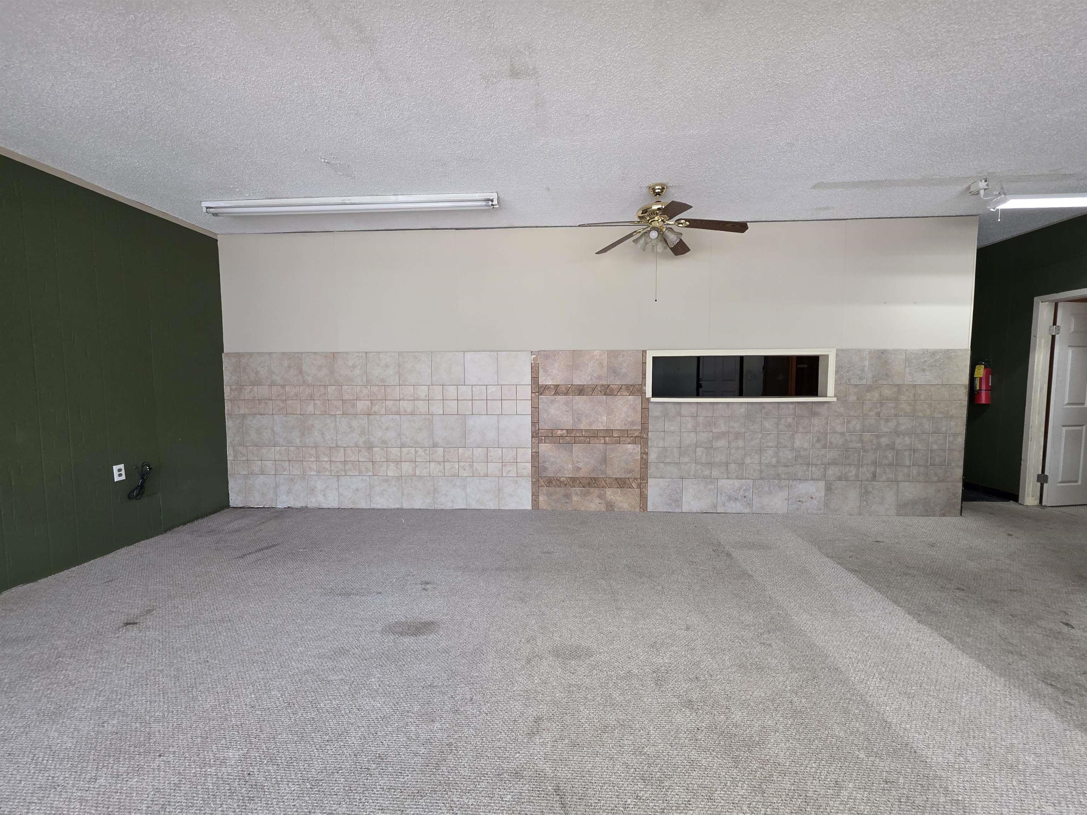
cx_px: 544
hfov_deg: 106.2
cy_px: 408
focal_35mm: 13
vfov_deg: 89.9
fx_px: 408
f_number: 1.9
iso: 250
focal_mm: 2.2
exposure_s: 1/60
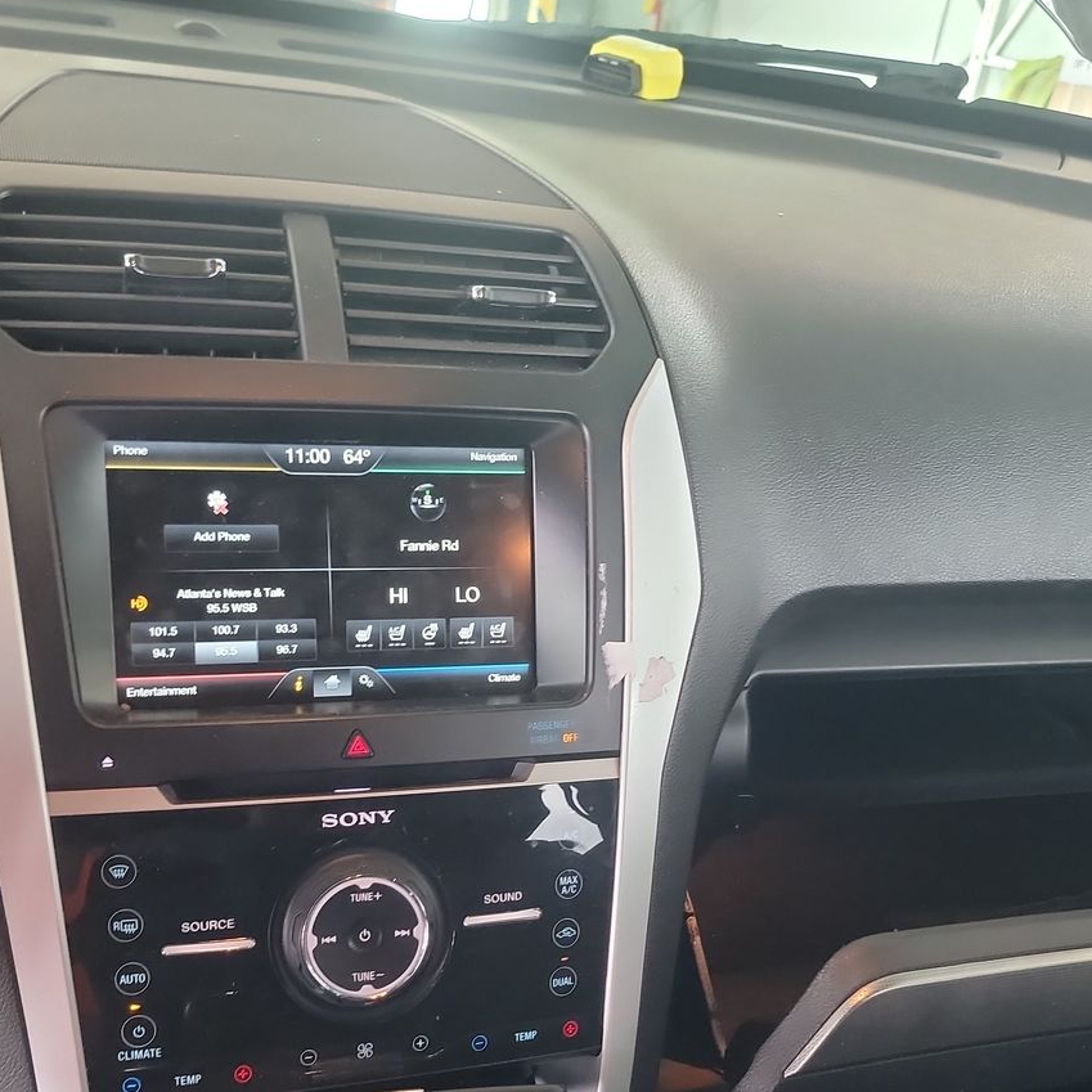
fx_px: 1428
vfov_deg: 41.4
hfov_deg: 41.9
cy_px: 711
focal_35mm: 40
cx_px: 538
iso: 775
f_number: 1.8
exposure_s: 1/39
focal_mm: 6.7
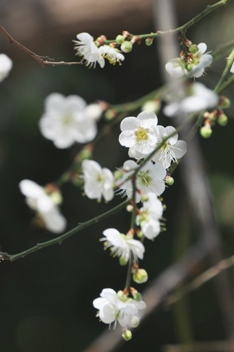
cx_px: 79
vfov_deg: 3.4
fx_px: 5953
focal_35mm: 609
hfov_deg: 2.3
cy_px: 194
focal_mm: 260
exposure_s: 1/320
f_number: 8
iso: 200
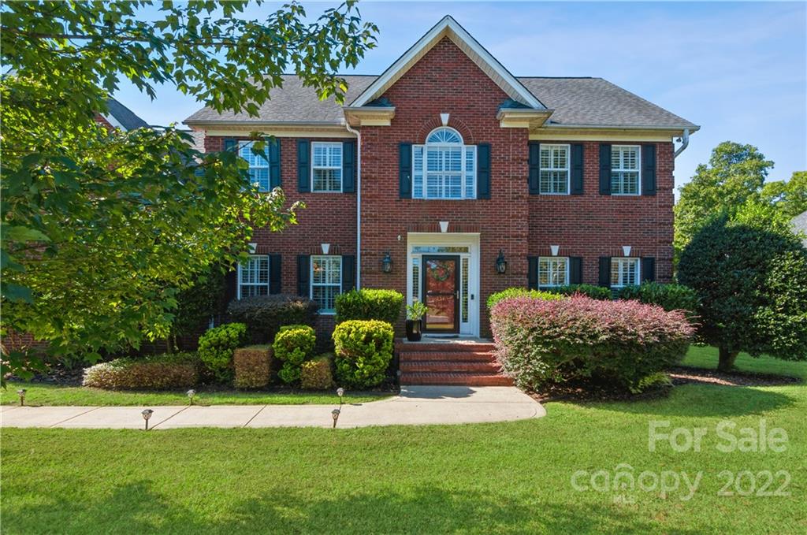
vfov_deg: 71.9
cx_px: 404
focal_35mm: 16
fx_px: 369
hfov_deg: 95.1
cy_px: 268
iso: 200
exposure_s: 1/250
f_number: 8
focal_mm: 11
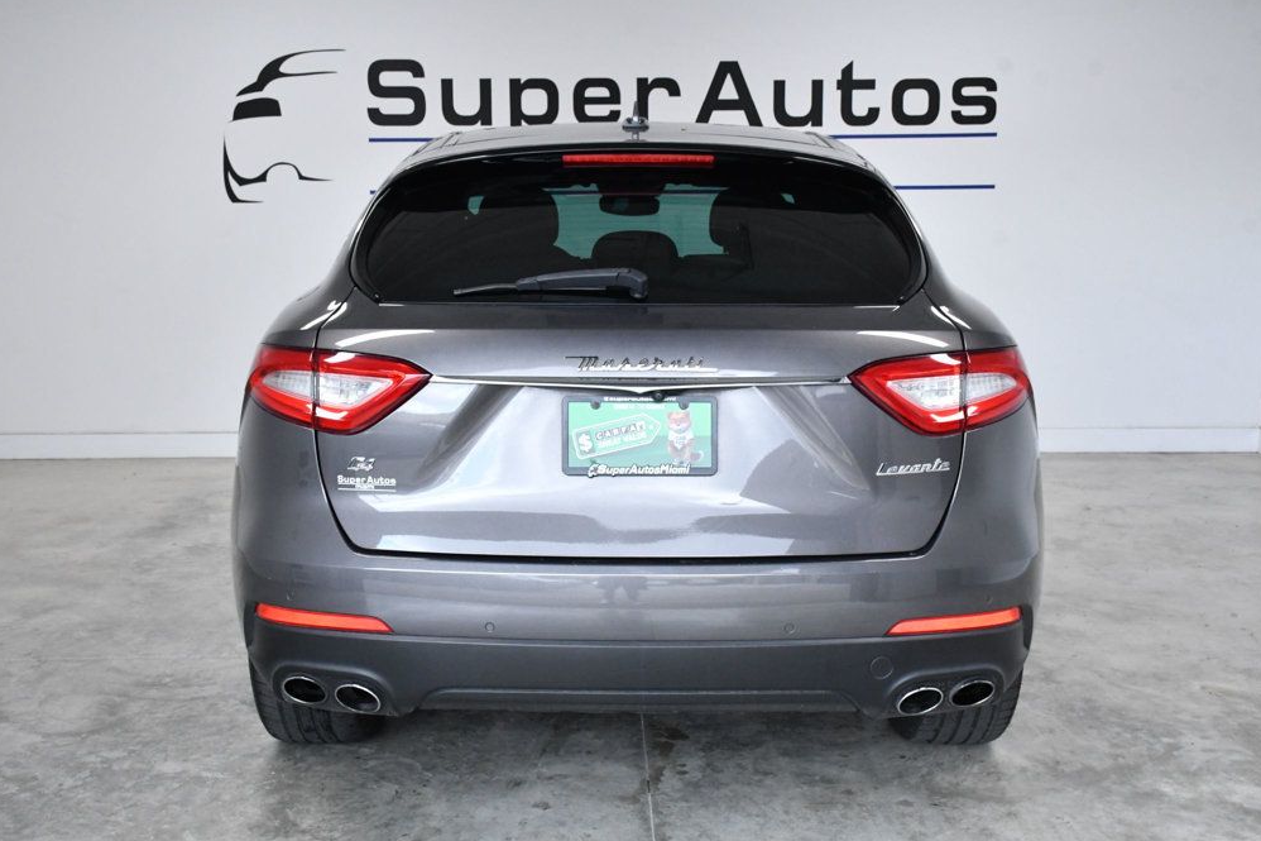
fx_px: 1401
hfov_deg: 48.5
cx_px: 619
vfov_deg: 33.4
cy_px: 424
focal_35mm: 40
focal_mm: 26
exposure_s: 1/320
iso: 2500
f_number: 9
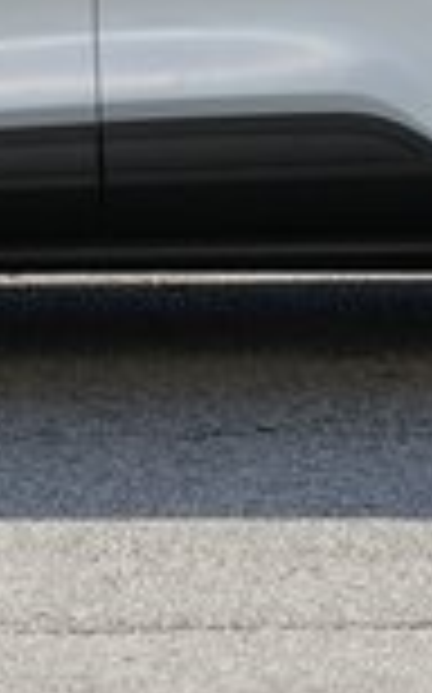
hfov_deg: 5.9
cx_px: -32
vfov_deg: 9.4
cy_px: -205
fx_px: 4152
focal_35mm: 220
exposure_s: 1/80
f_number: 13
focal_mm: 52
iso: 100
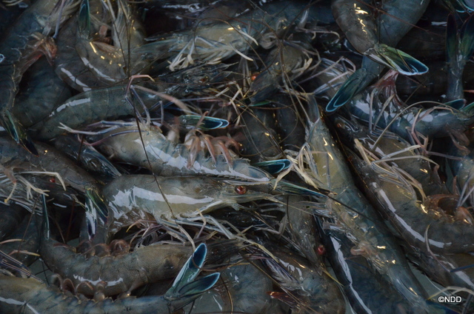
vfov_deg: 9.1
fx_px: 1971
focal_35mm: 150
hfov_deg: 13.7
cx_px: 237
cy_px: 157
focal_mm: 100
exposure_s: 1/80
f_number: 5.6
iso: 4000
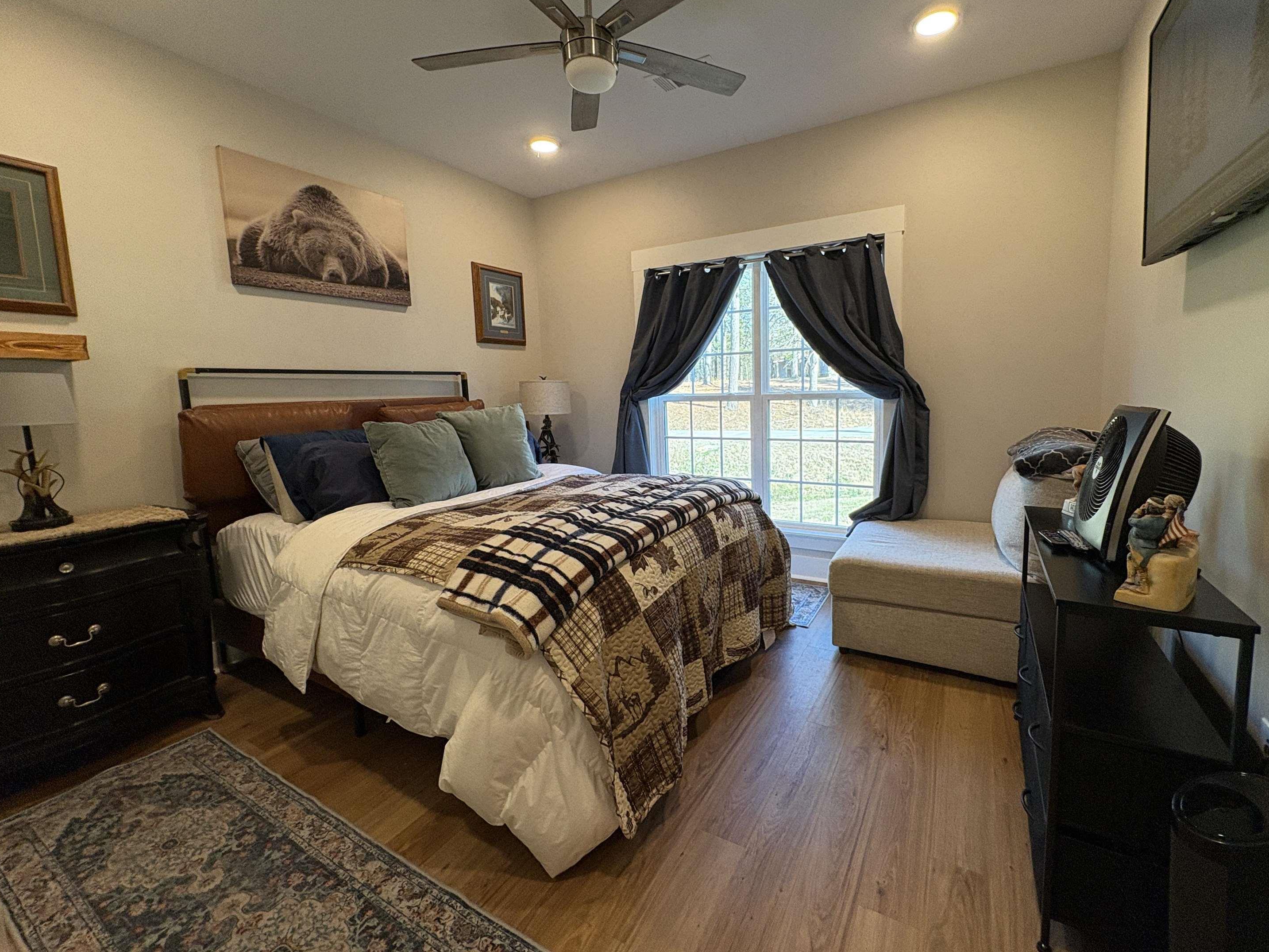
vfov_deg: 81.7
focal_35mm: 15
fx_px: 550
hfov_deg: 98.0
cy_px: 449
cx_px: 676
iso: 160
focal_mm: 2.22
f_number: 2.2
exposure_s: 1/120
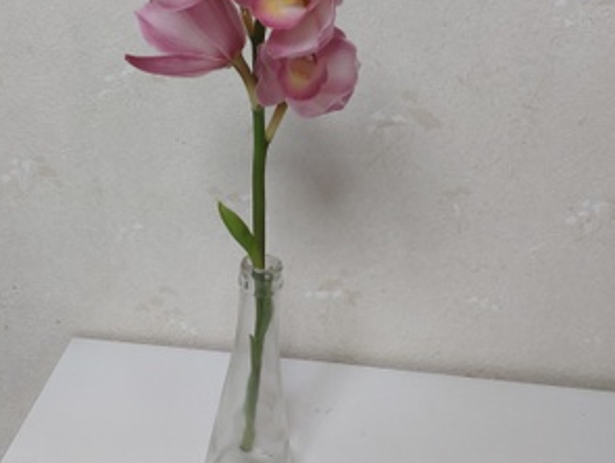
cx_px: 241
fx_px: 694
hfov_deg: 47.5
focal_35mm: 39
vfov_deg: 36.5
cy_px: 152
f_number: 1.8
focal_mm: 5.23
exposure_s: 1/120
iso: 250
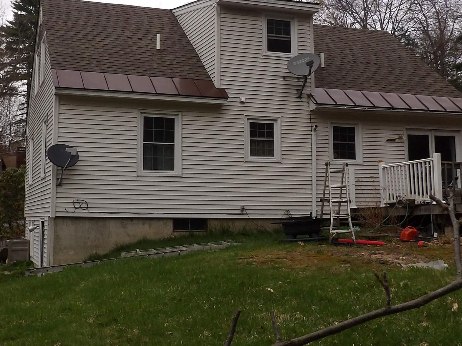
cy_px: 142
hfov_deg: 40.2
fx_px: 627
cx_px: 183
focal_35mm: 47
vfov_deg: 30.8
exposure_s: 1/488
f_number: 4.6
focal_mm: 4.3
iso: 100
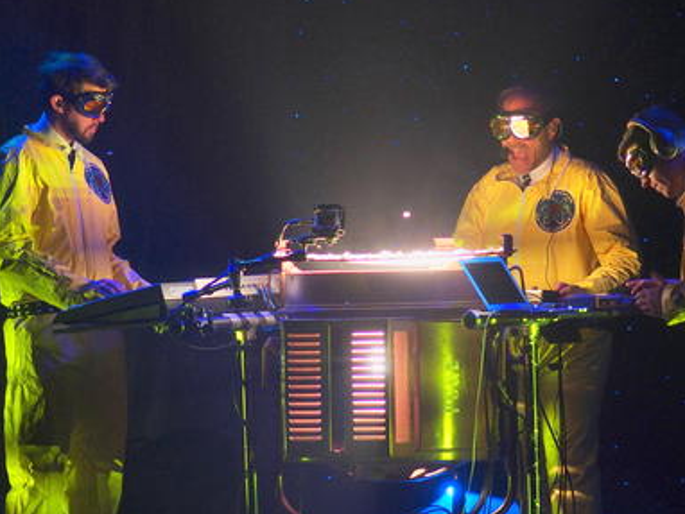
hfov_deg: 5.6
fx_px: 6990
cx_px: 373
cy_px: 235
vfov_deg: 4.2
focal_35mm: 353
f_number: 2.8
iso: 160
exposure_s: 1/250
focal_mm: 64.3
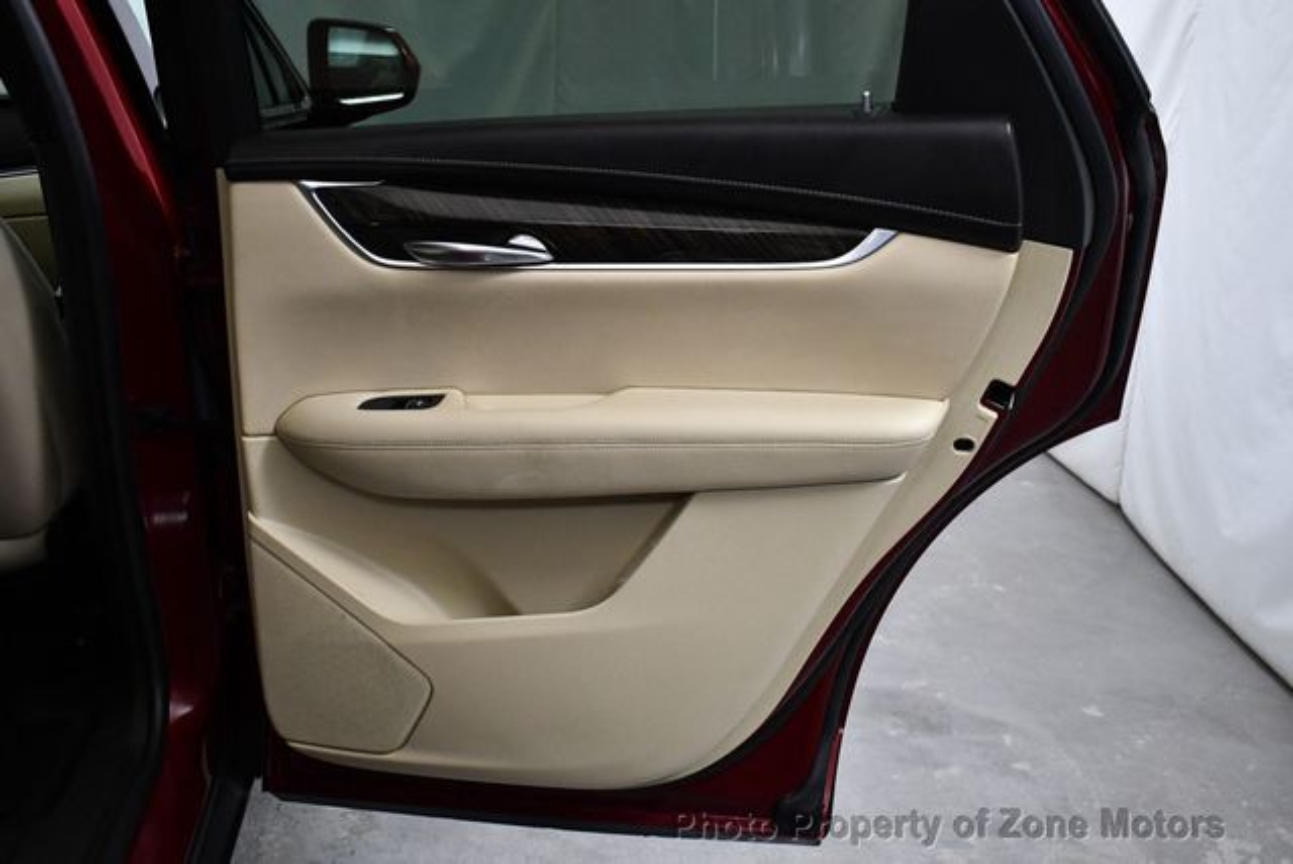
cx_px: 646
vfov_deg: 36.9
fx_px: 1294
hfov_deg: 53.1
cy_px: 432
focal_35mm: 36
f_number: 3.5
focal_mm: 18
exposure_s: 1/125
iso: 1600
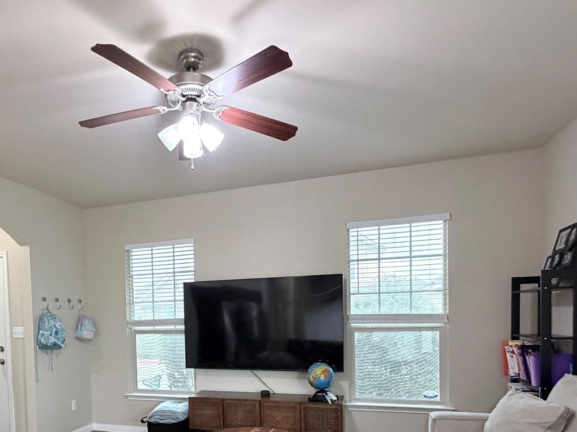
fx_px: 417
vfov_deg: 51.9
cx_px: 211
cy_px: 336
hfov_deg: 68.2
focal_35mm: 25
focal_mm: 2.22
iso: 640
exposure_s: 1/60
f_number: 2.2
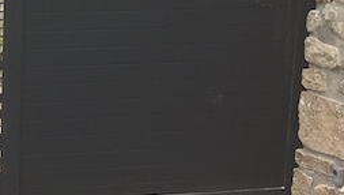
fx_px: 968
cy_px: 95
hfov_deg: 18.8
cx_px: -98
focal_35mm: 106
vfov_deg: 11.5
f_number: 2.2
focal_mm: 4.15
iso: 25
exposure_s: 1/1350
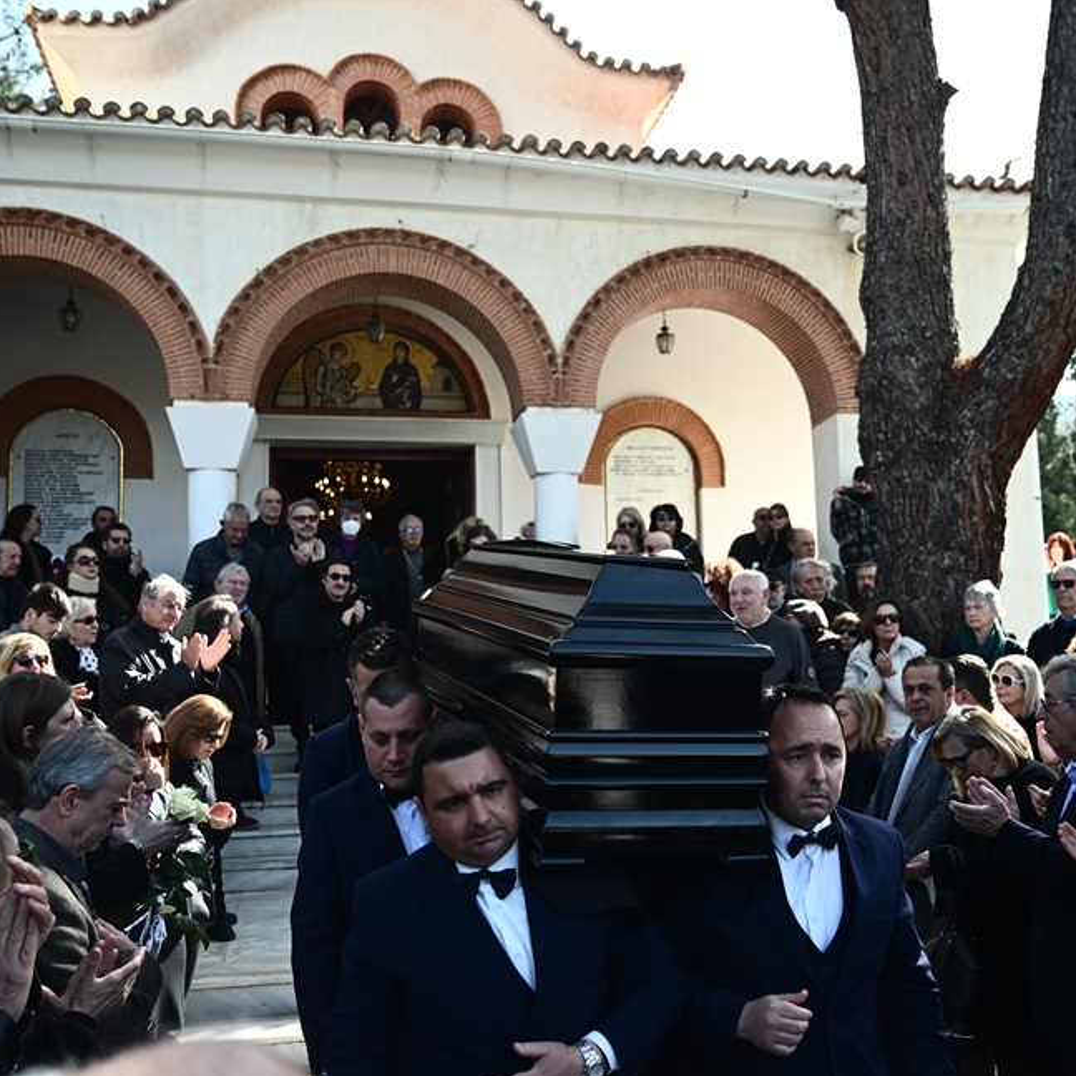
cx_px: 631
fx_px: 1359
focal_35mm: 39
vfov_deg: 43.2
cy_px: 550
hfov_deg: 43.0
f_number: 4
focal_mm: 29.5
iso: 800
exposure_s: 1/1250
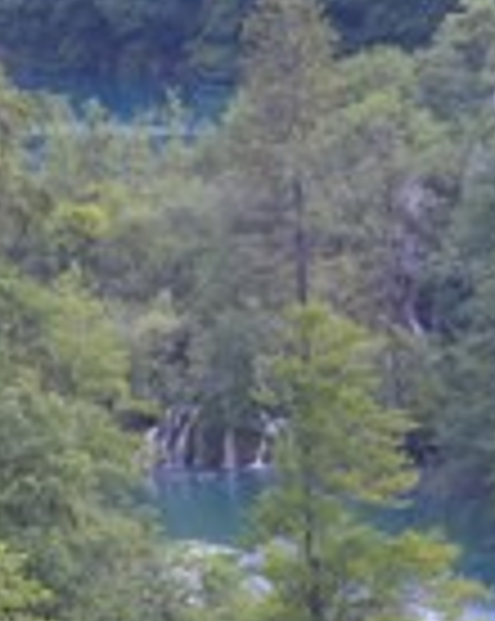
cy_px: 1008
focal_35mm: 391
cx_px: 922
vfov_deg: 4.9
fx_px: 7176
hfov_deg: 3.9
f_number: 5.6
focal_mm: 48
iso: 200
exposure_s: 1/125
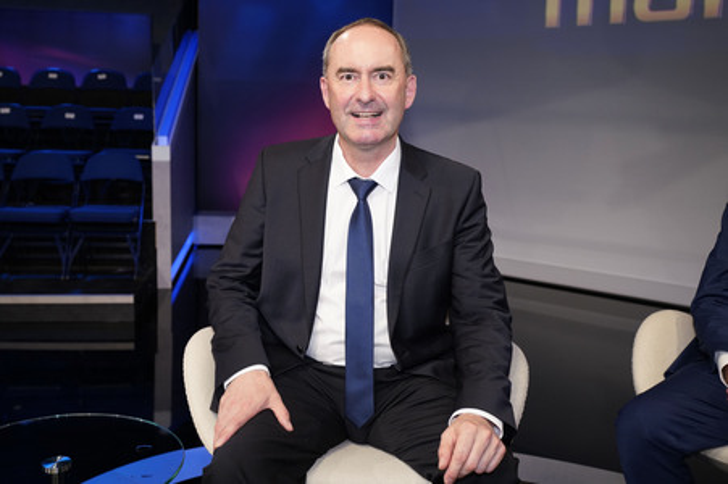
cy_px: 242
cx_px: 364
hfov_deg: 55.8
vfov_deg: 38.8
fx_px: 687
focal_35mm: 34
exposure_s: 1/160
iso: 2000
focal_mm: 34
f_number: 5
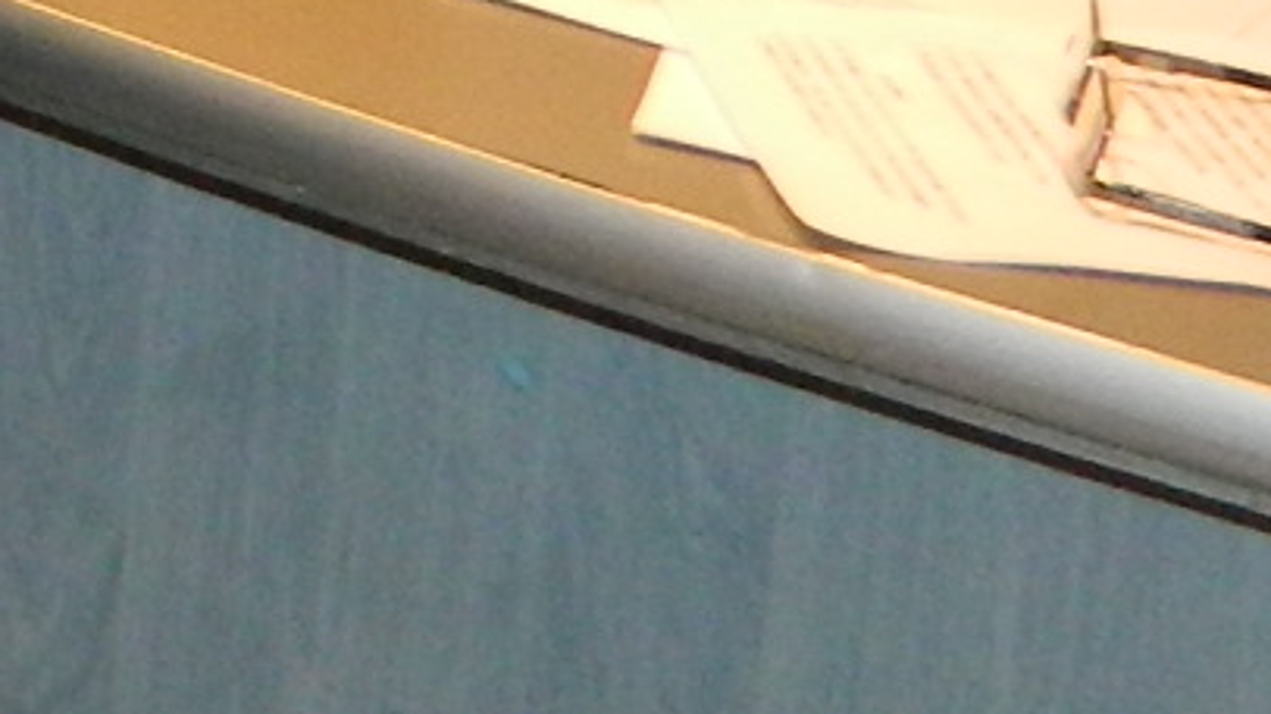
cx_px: -1781
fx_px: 5862
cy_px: -1256
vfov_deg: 6.5
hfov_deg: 10.6
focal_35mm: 174
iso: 200
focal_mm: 4.5
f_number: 3.1
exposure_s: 1/30
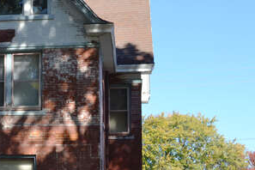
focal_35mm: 117
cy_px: 119
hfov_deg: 16.9
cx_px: -27
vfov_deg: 11.7
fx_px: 831
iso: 100
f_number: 6.3
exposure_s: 1/160
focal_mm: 29
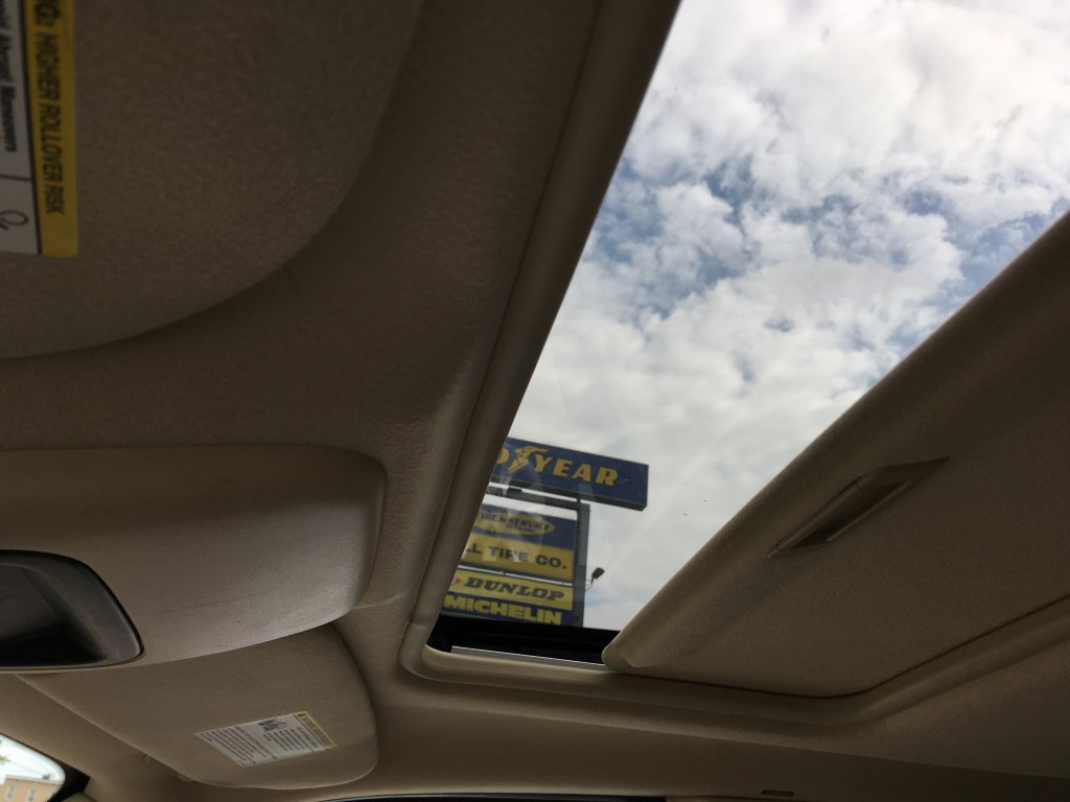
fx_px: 896
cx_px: 535
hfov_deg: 61.7
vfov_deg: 48.2
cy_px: 401
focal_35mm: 29
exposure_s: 1/345
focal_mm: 4.15
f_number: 2.2
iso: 25
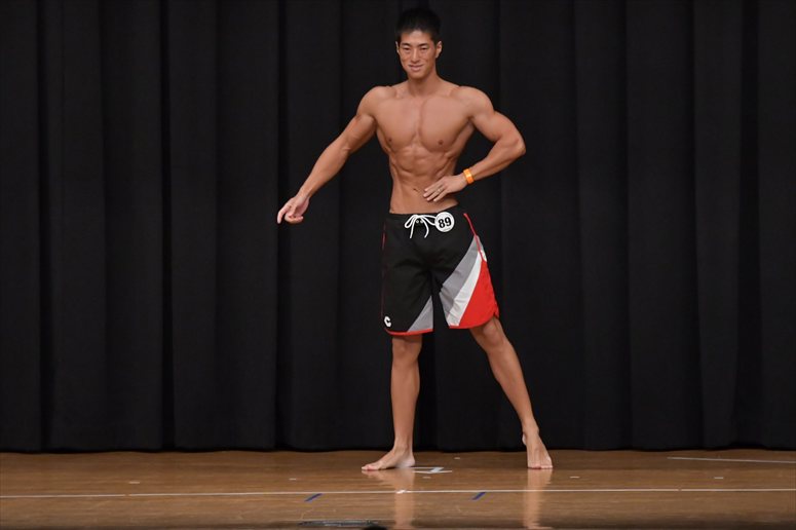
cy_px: 265
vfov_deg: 5.4
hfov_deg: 8.1
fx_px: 5636
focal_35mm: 255
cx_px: 398
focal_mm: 170
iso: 6400
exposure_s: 1/400
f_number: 5.6
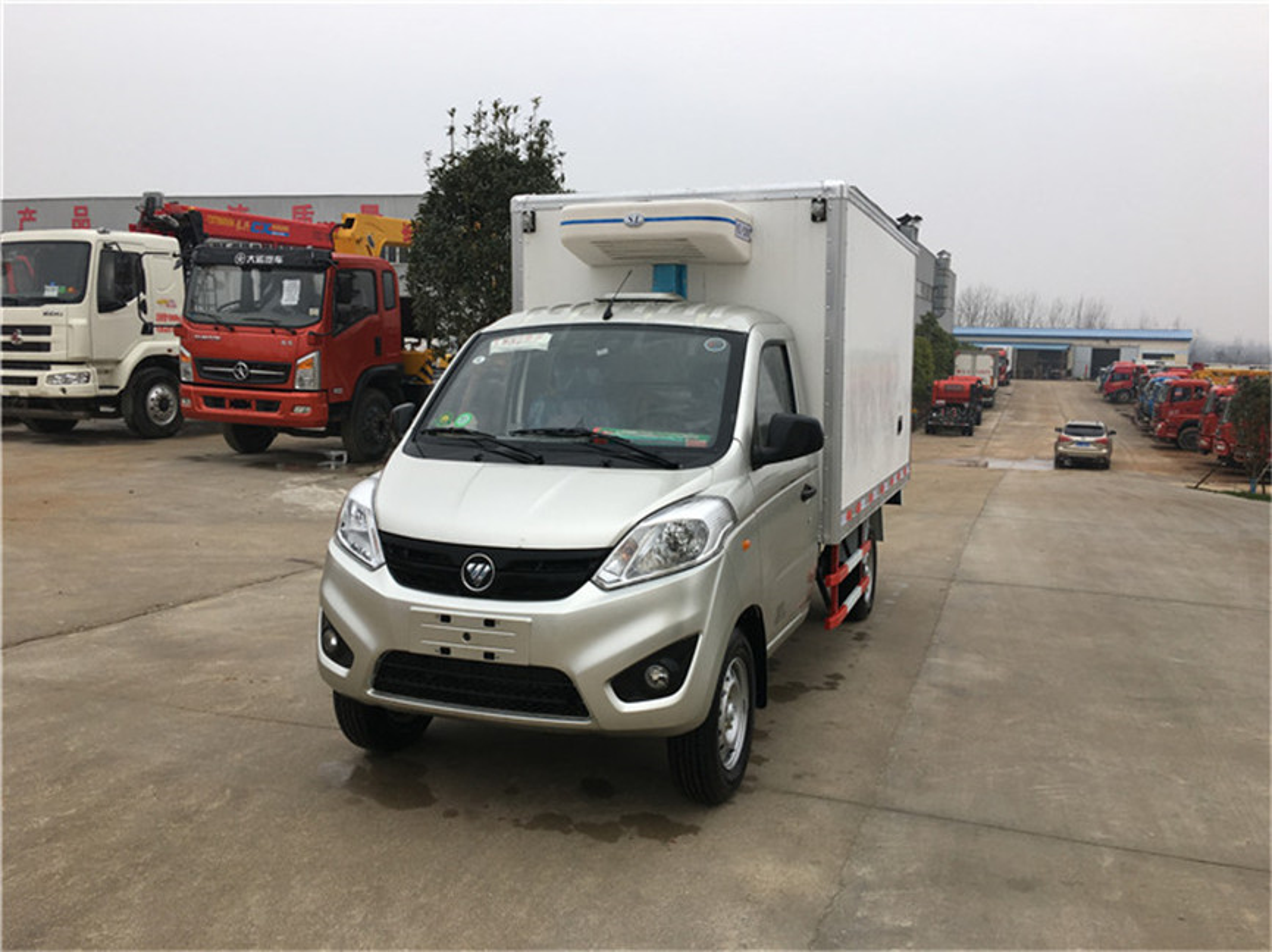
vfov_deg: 48.2
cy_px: 476
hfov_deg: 61.7
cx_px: 636
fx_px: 1065
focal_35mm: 29
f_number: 2.2
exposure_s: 1/370
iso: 25
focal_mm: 4.15
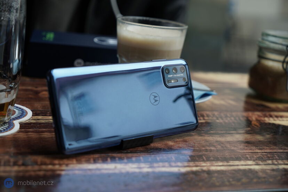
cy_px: 96
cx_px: 144
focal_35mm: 70
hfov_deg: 28.8
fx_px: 560
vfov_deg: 19.5
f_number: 5
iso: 500
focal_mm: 70
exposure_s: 1/250
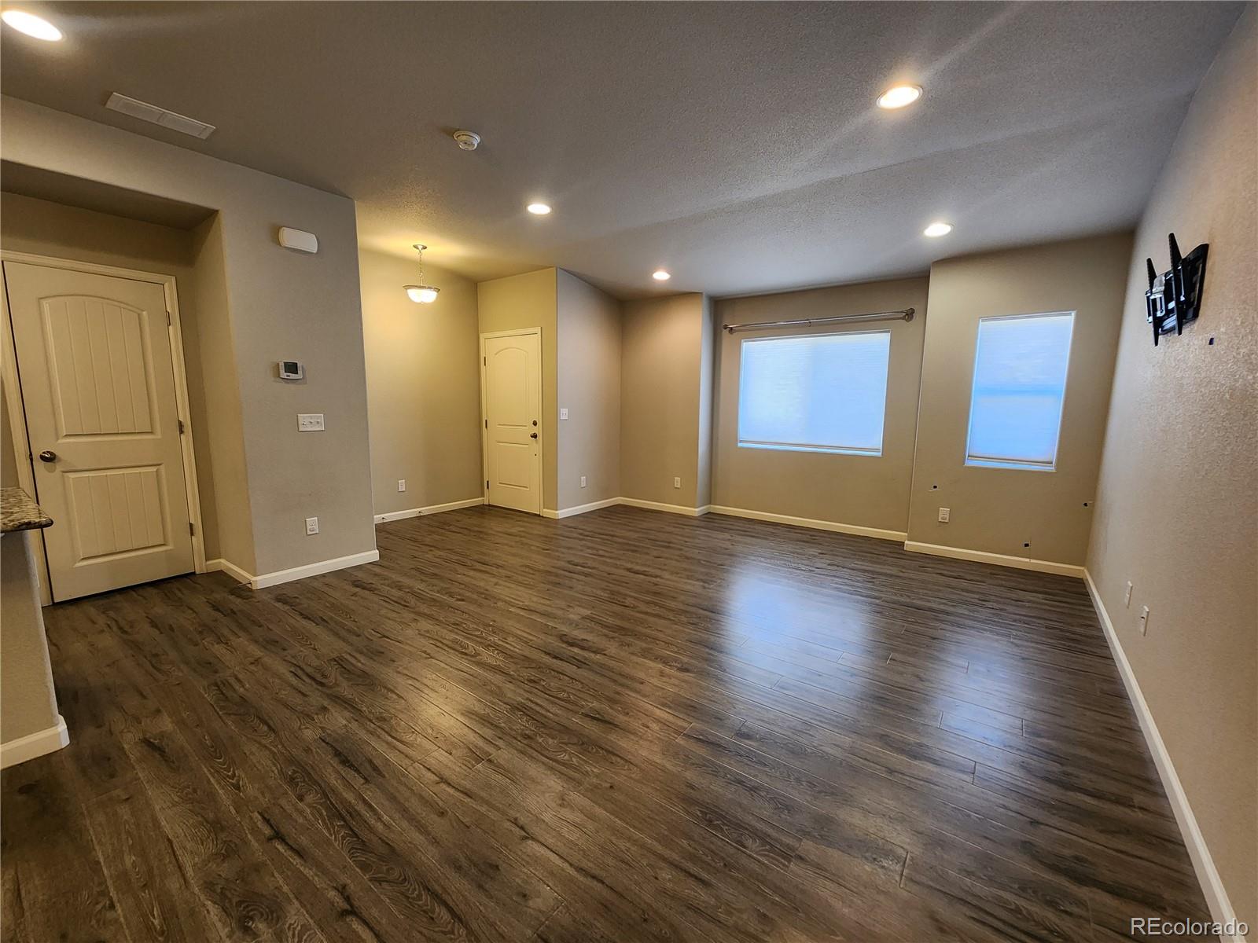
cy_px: 472
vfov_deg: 89.9
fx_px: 472
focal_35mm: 13
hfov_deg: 106.2
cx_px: 629
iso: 250
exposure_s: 1/60
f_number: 2.2
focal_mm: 2.2
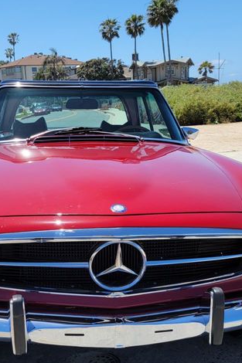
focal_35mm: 34
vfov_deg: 55.8
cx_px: 108
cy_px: 183
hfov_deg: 38.8
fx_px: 343
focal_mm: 6.7
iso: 16
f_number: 1.8
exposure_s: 1/1000
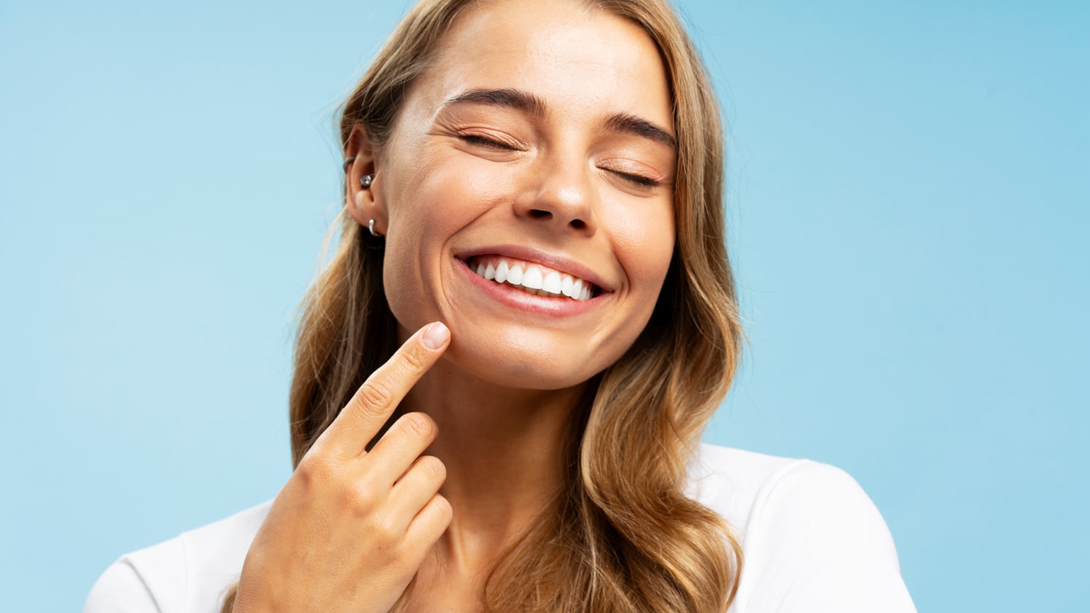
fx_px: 2601
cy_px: 327
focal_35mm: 90
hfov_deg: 23.7
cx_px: 549
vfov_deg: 13.4
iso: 100
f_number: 9
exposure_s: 1/160
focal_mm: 85
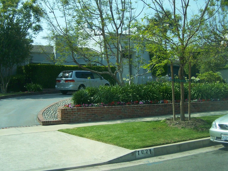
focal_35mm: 43
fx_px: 283
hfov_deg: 43.8
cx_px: 109
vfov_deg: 33.6
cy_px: 81
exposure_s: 1/1000
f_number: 2.8
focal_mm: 6.3
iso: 80
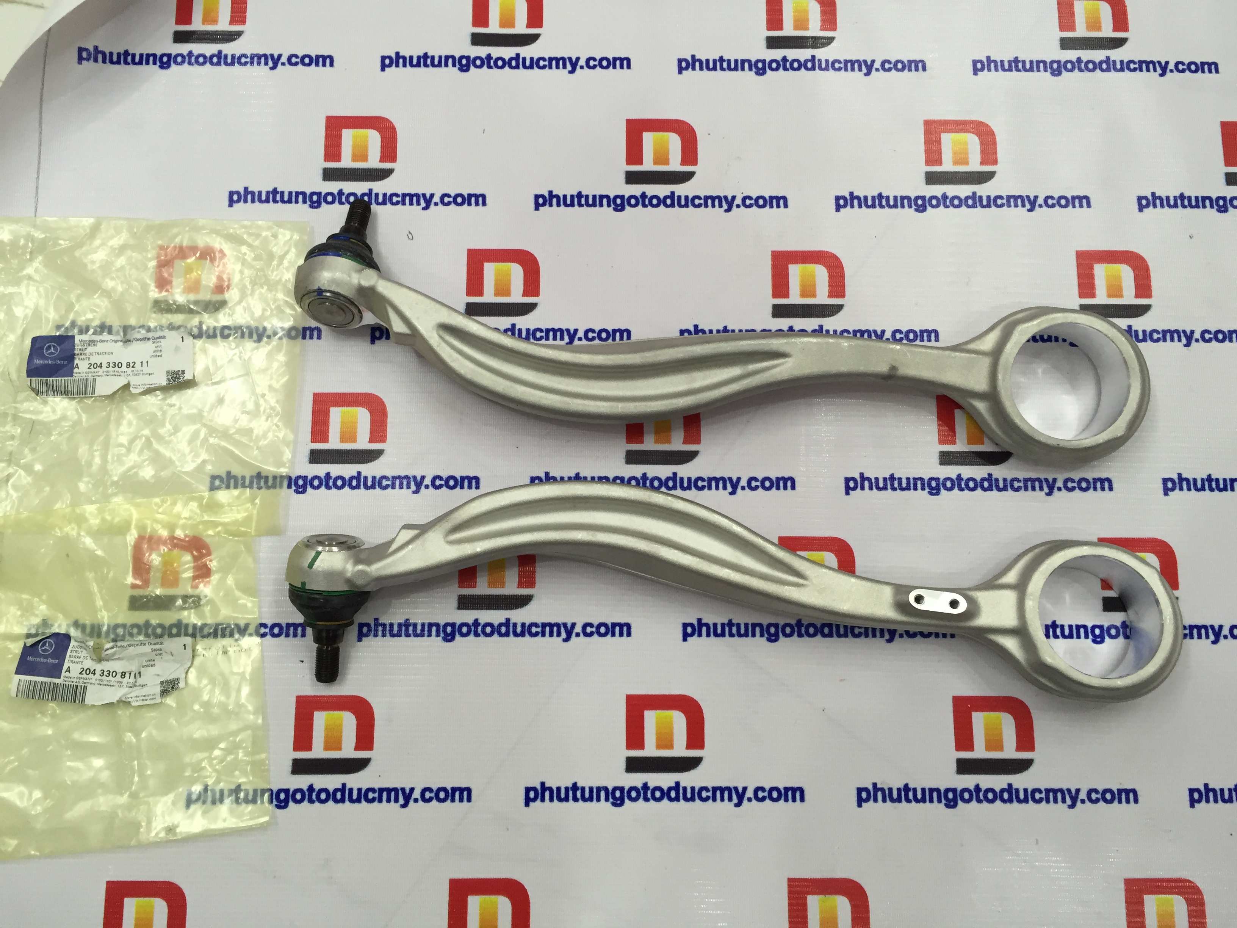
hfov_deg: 61.7
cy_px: 464
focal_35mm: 29
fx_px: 1036
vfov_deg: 48.2
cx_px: 618
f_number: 2.2
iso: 64
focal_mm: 4.15
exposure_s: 1/30
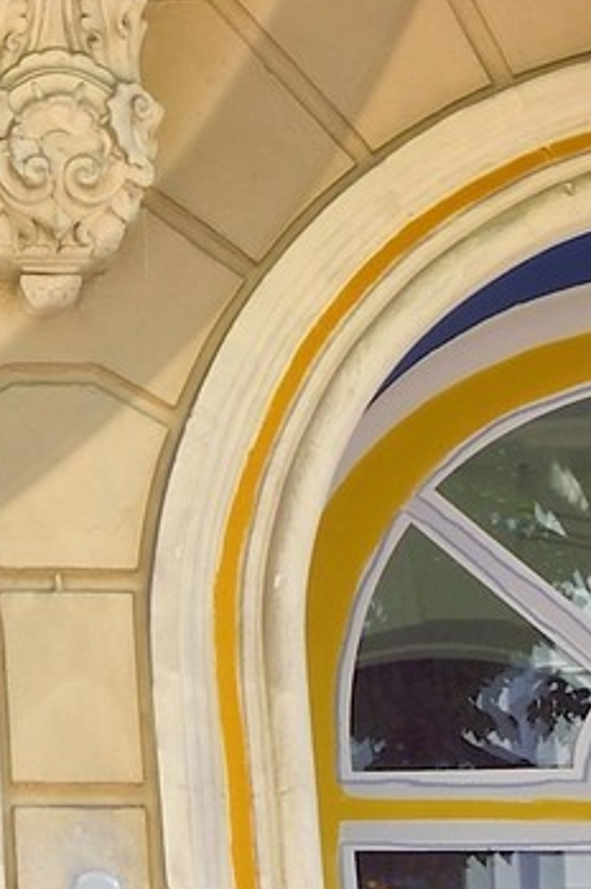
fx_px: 5773
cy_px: -474
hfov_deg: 5.7
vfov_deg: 8.6
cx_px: -688
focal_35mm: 234
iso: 200
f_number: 8
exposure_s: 1/160
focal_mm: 34
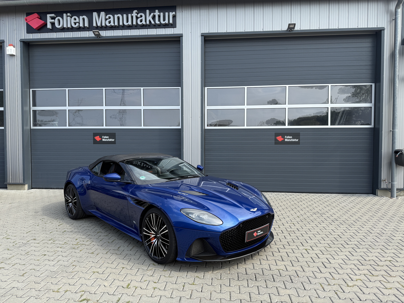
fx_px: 280
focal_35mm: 24
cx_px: 202
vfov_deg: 56.8
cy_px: 152
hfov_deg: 71.6
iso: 80
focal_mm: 6.76
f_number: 1.78
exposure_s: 1/1855
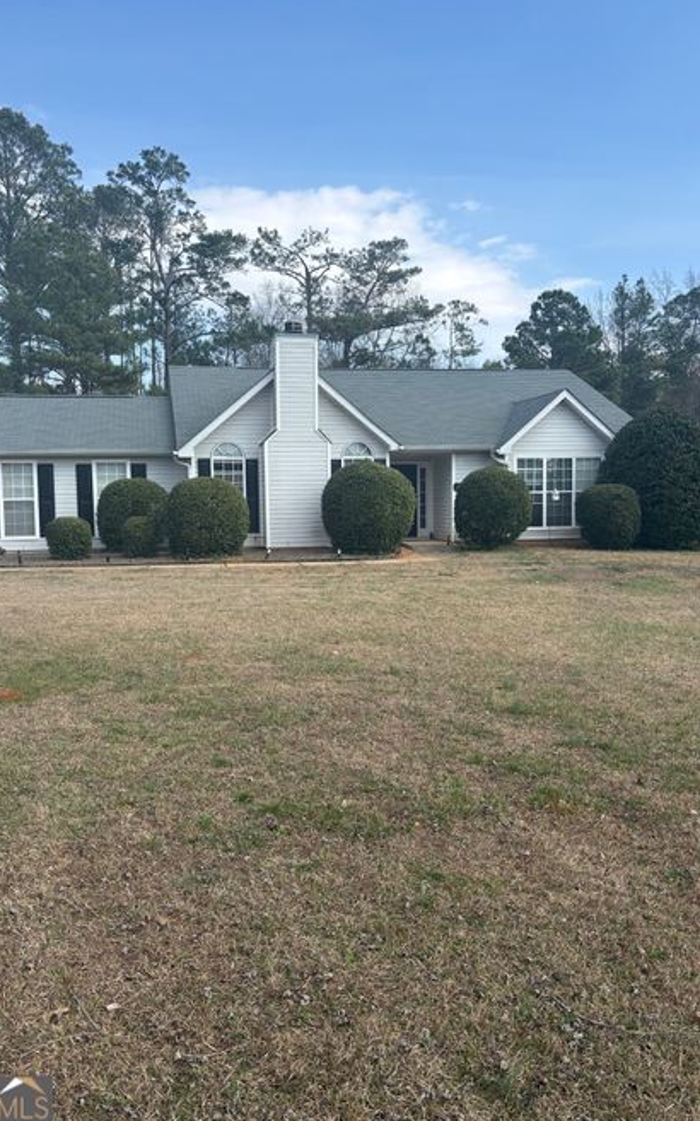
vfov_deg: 66.5
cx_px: 309
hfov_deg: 44.5
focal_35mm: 28
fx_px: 855
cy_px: 563
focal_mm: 5.96
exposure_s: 1/1953
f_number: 1.6
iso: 50
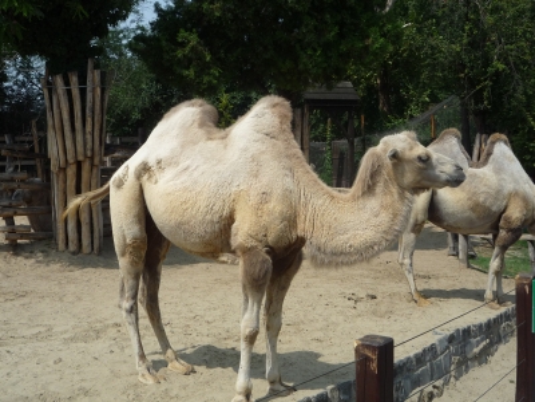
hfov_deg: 40.4
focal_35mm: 47
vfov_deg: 30.9
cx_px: 268
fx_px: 726
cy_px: 201
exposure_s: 1/500
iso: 100
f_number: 6.3
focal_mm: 7
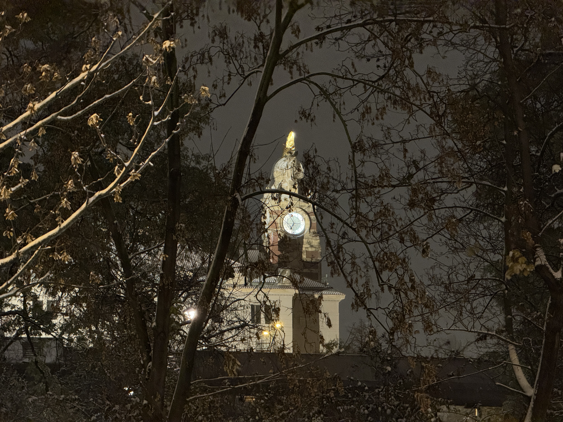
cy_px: 211
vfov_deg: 12.3
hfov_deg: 16.4
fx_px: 1952
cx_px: 282
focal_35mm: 120
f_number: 2.8
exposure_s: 1/25
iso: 1600
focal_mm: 15.66
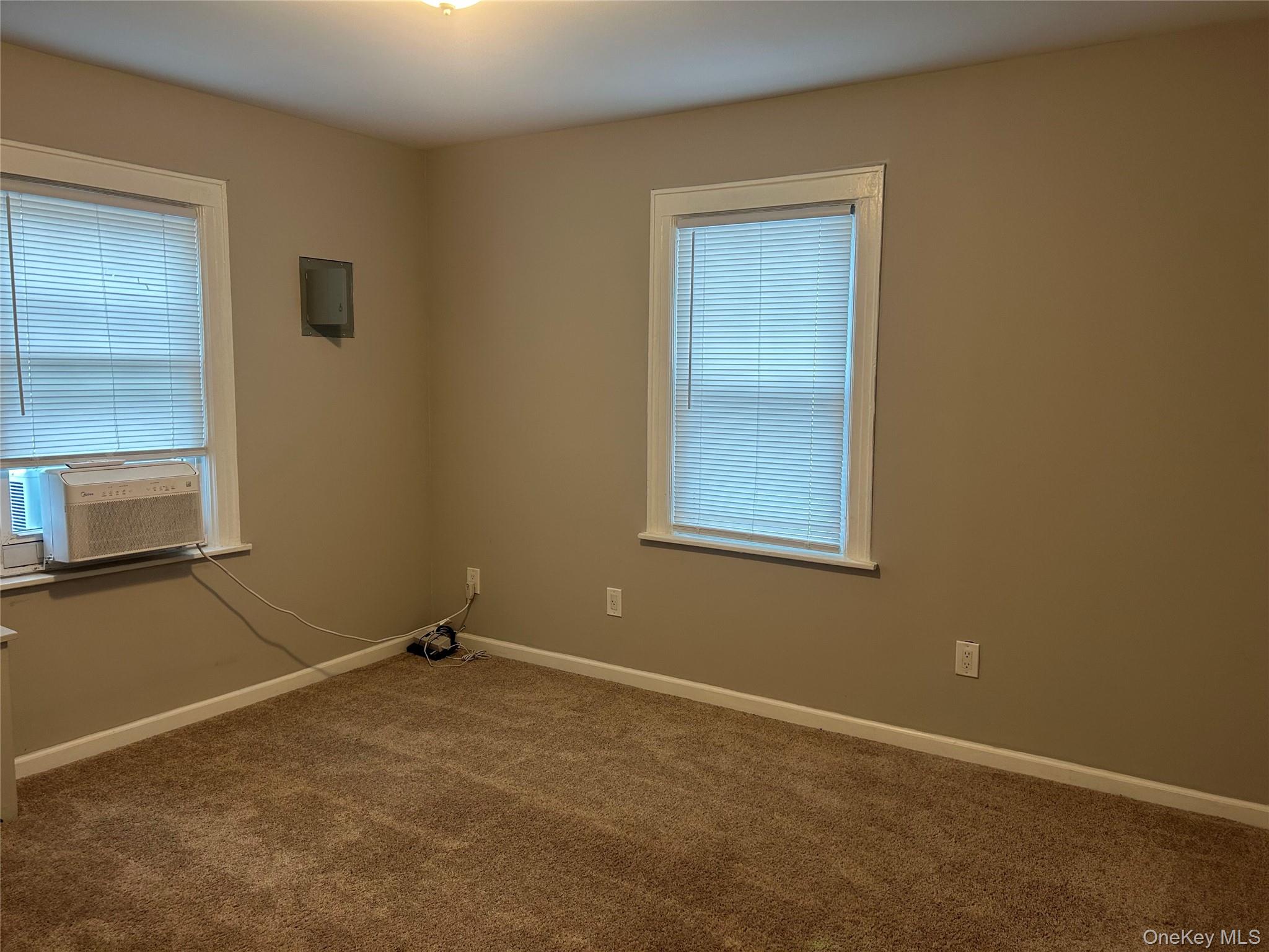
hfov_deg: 67.3
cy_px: 476
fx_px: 953
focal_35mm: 26
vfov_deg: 53.1
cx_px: 634
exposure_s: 1/60
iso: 100
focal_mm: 5.7
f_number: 1.5
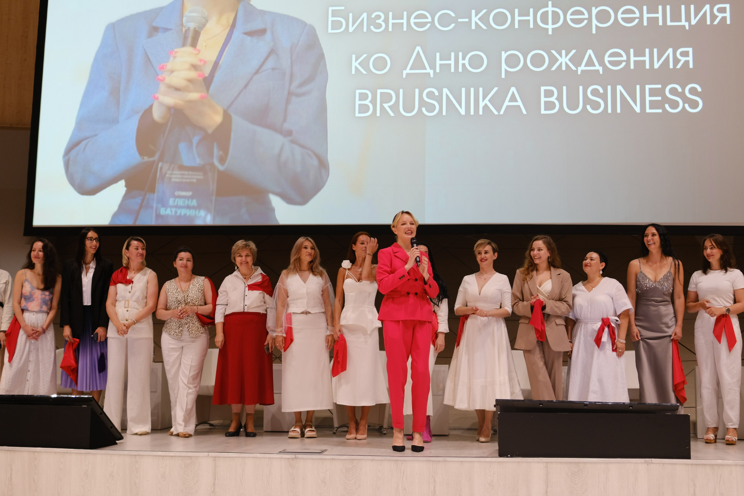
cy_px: 248
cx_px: 372
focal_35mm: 45
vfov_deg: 29.9
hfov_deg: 43.6
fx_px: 930
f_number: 1.4
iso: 400
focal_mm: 30
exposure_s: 1/60
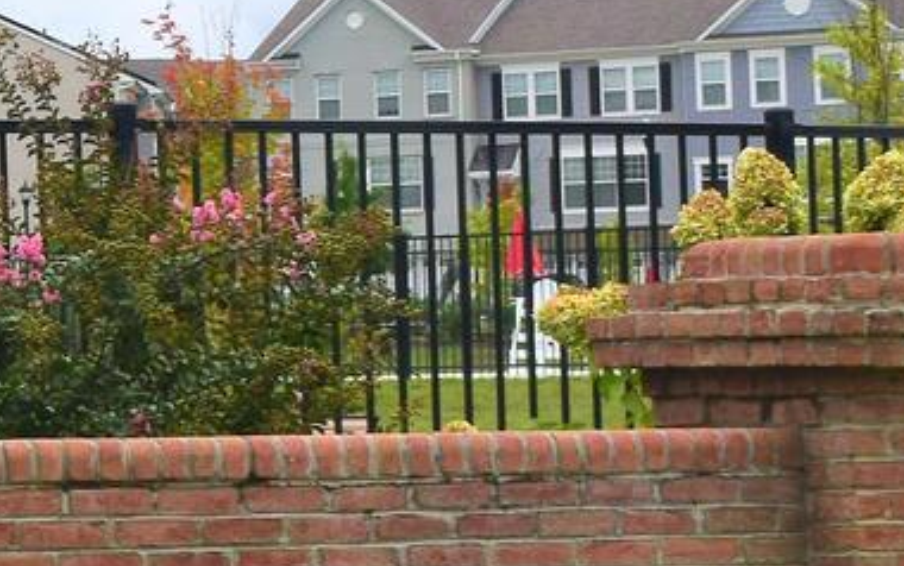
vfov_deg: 6.1
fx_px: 5275
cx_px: -1308
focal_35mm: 214
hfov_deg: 8.8
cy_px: 182
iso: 320
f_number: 11
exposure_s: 1/500
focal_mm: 26
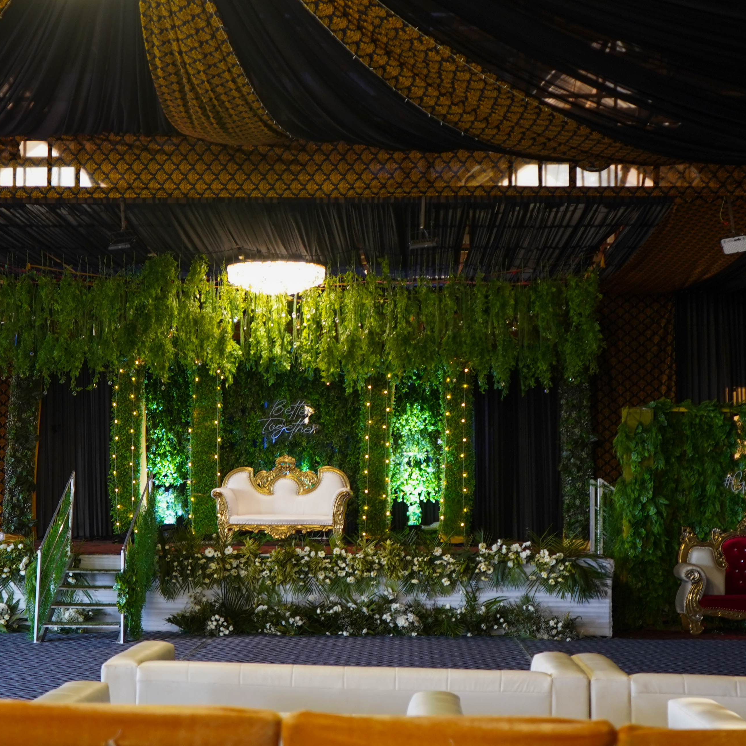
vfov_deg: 31.6
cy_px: 376
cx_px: 345
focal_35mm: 54
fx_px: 1317
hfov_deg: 31.6
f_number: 3.5
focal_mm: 28
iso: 800
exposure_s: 1/40
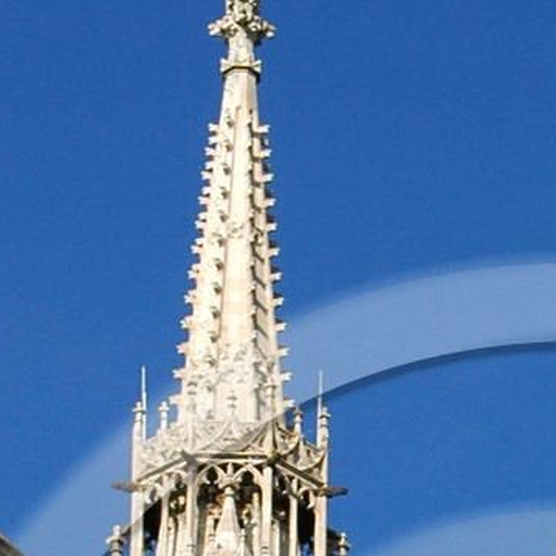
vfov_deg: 7.6
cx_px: 581
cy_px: 987
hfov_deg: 7.8
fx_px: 4034
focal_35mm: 222
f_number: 10
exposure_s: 1/400
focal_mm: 26
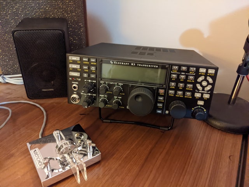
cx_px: 124
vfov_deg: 51.4
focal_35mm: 27
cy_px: 94
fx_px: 194
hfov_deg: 65.3
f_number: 1.8
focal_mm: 4.44
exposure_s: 1/15
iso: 2082
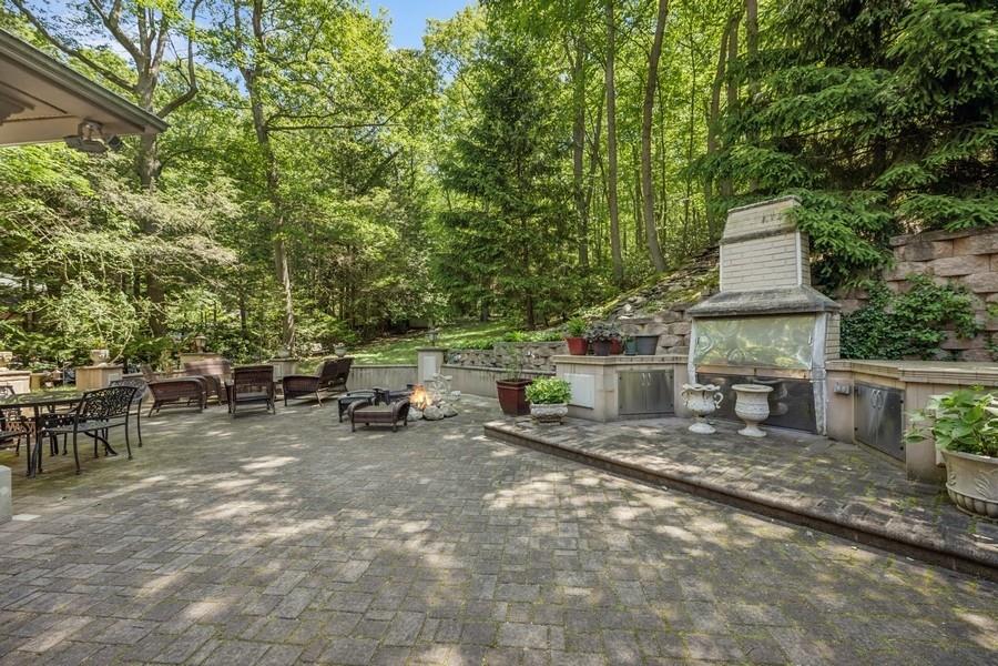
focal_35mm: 14
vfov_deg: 81.2
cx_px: 499
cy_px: 333
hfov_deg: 104.3
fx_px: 388
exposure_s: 1/400
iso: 200
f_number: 5.6
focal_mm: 14
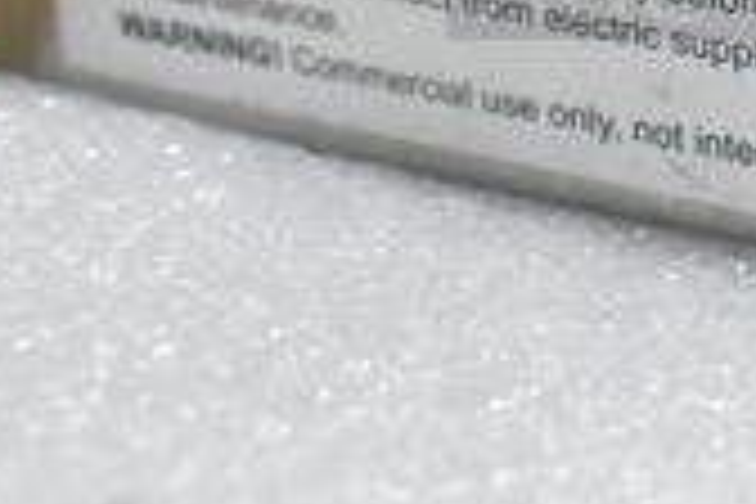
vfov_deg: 10.2
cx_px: 950
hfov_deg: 15.0
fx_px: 2751
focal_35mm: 131
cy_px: -198
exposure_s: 1/250
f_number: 8
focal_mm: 24
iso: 6400
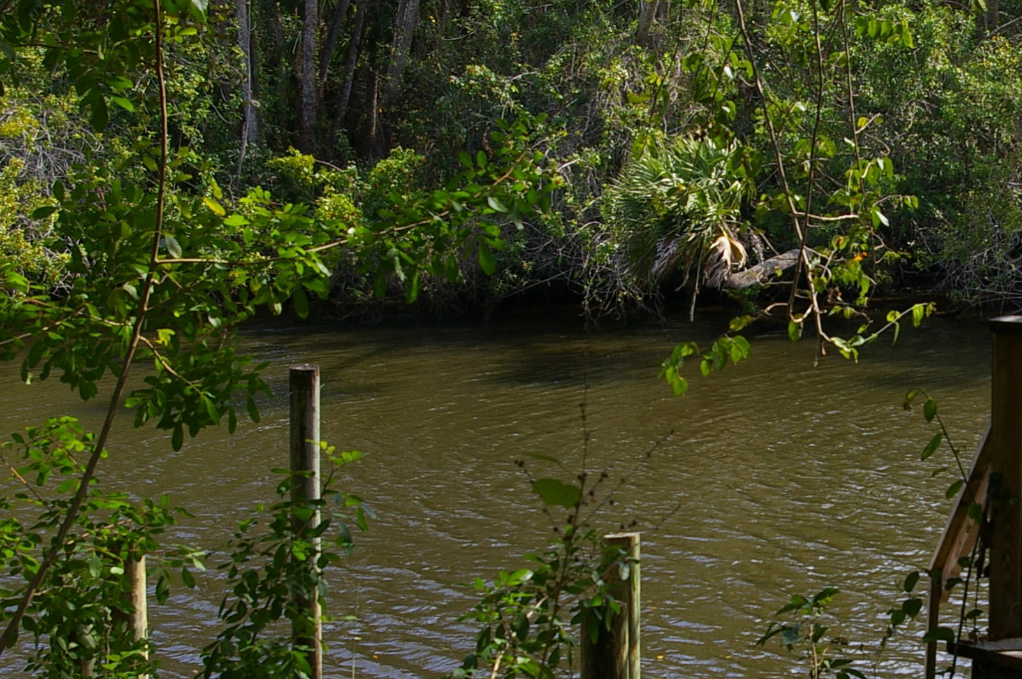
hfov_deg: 27.0
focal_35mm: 73
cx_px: 875
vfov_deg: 18.6
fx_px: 2070
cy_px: 448
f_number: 6.7
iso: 200
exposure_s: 1/180
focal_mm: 26
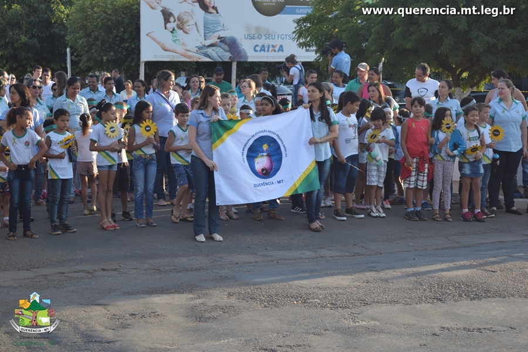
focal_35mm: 82
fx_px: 1210
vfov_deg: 16.6
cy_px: 176
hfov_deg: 24.6
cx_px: 264
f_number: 5.6
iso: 100
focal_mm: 55
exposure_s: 1/200
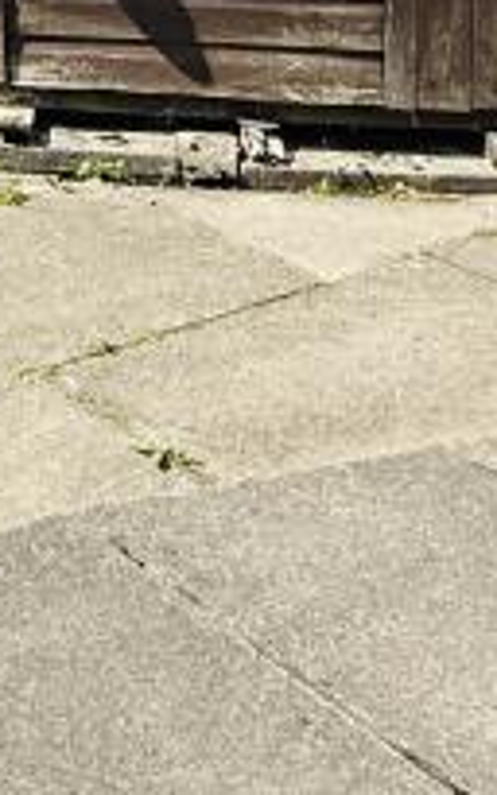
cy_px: -353
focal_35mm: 74
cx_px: -182
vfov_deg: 23.2
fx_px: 1605
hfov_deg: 16.5
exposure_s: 1/1698
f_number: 2.2
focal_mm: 2.22
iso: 64
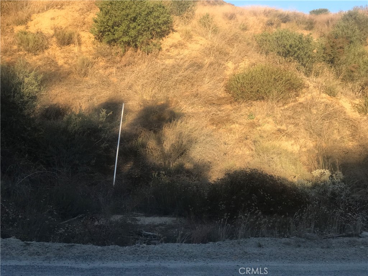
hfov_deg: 33.8
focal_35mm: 57
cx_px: 184
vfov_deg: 25.7
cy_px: 138
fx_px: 606
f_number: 2.8
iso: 20
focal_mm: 6.6
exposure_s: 1/259
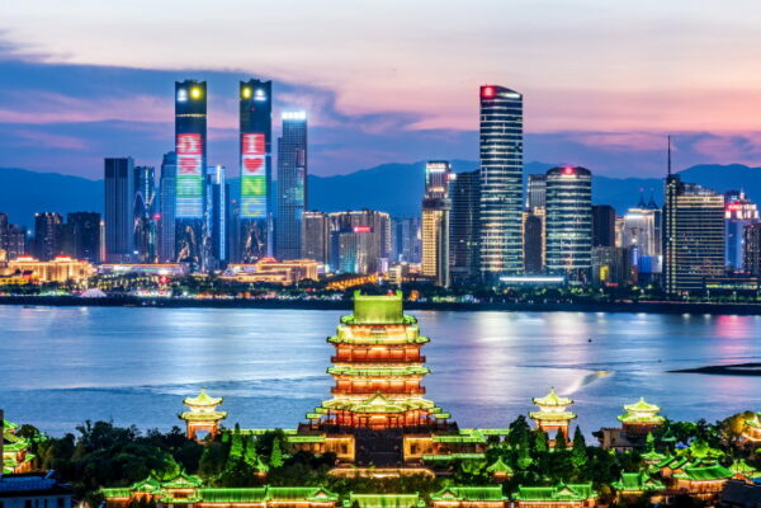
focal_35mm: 105
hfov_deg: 19.5
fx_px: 2219
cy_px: 254
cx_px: 380
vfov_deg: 13.0
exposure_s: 5
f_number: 14
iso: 64
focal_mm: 105
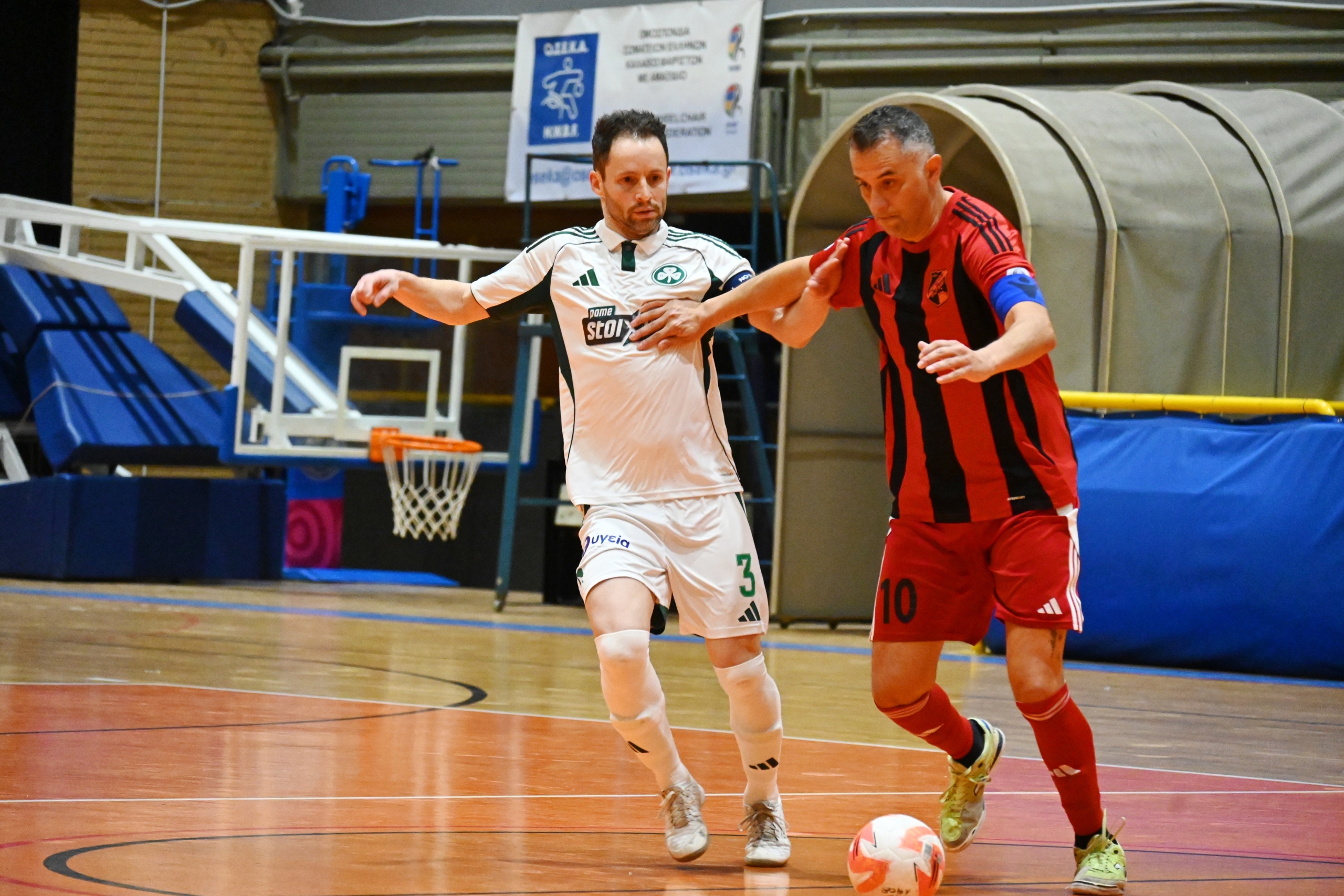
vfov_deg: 6.8
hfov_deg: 10.2
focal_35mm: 202
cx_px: 672
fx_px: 7560
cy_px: 448
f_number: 5.3
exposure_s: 1/500
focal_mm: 135
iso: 7200
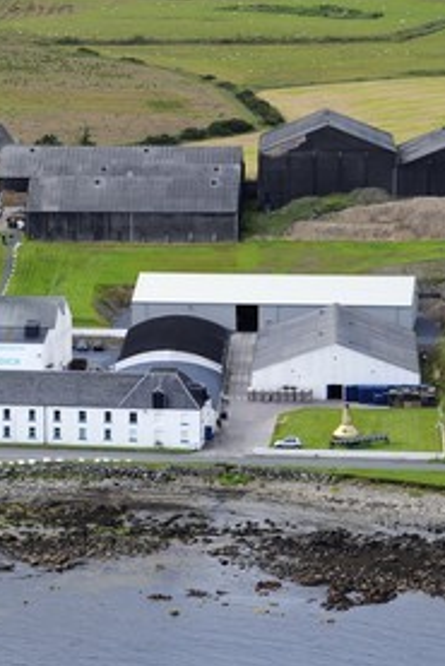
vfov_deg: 10.1
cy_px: 334
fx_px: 3777
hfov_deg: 6.7
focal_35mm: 204
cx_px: 25
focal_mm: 135
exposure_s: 1/800
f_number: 8
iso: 400
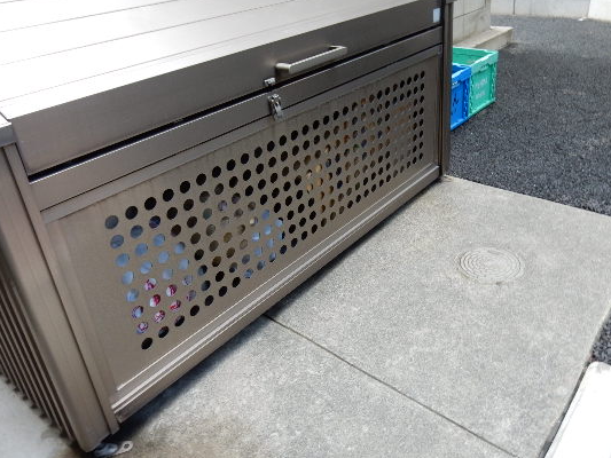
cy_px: 187
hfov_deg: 59.8
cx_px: 343
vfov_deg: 46.6
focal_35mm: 30
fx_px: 530
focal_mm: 4.5
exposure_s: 1/40
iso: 125
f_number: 3.7
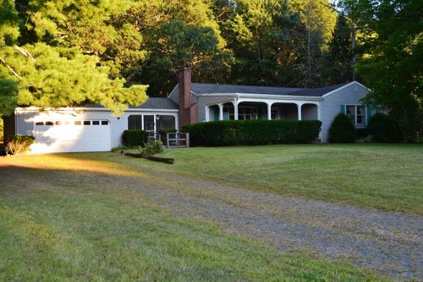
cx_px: 212
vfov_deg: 34.2
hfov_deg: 49.6
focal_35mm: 39
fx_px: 458
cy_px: 141
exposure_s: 1/80
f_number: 8
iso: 400
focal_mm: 26
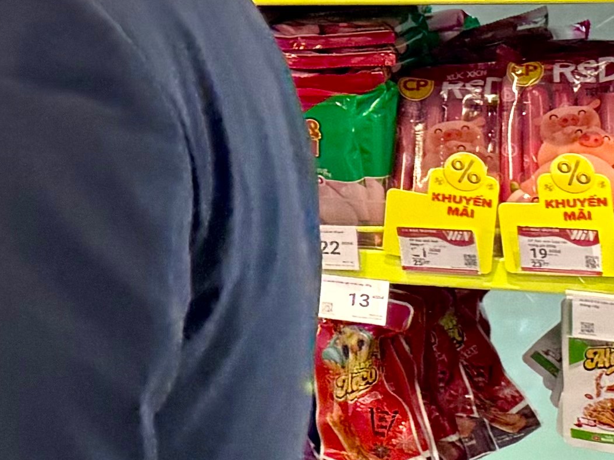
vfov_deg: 11.1
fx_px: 2306
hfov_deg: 11.9
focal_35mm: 130
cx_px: -926
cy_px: -165
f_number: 1.78
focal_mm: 6.76
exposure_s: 1/100
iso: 50
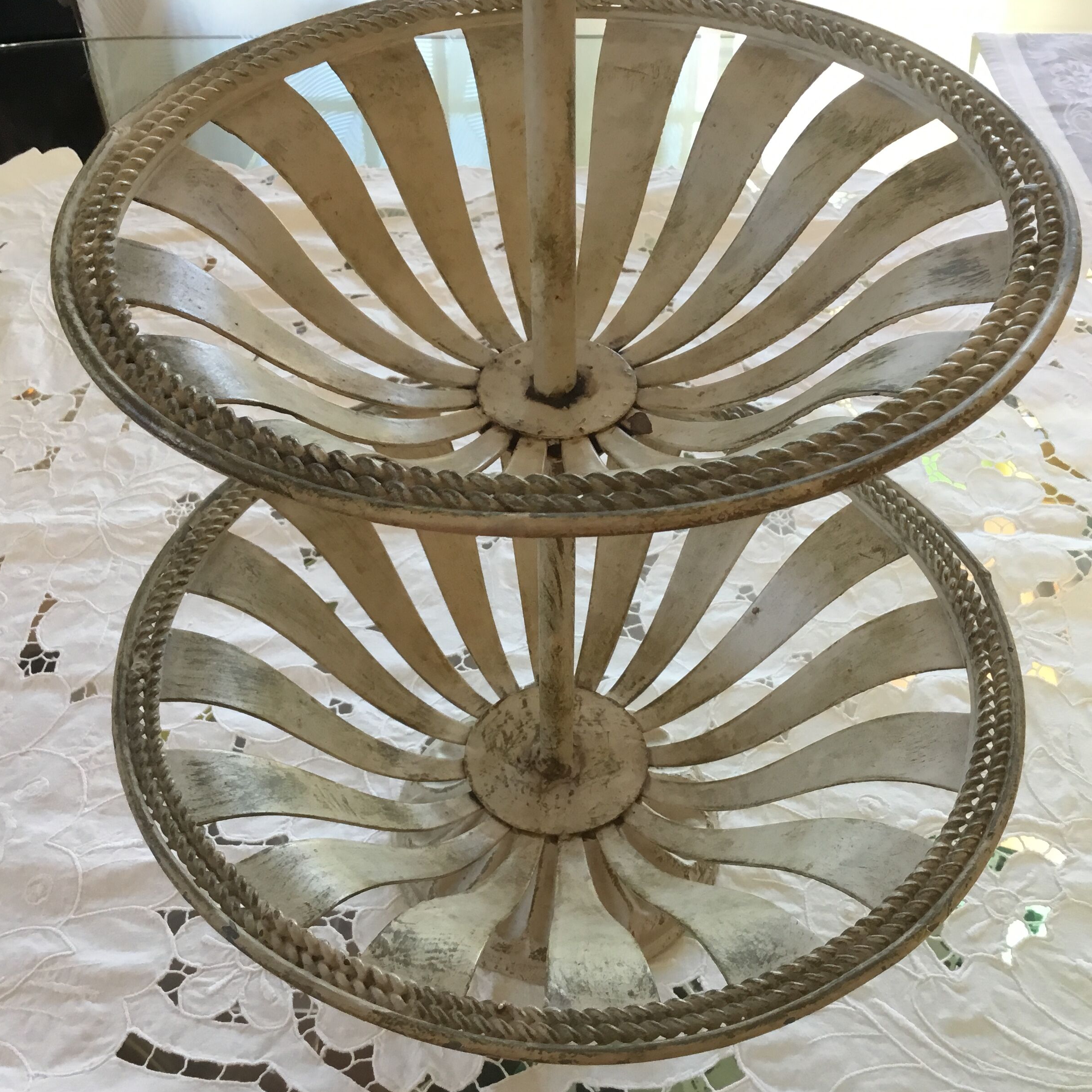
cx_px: 519
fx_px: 1321
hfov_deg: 44.9
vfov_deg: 44.9
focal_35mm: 37
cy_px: 548
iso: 32
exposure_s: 1/33
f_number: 2.4
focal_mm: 3.3
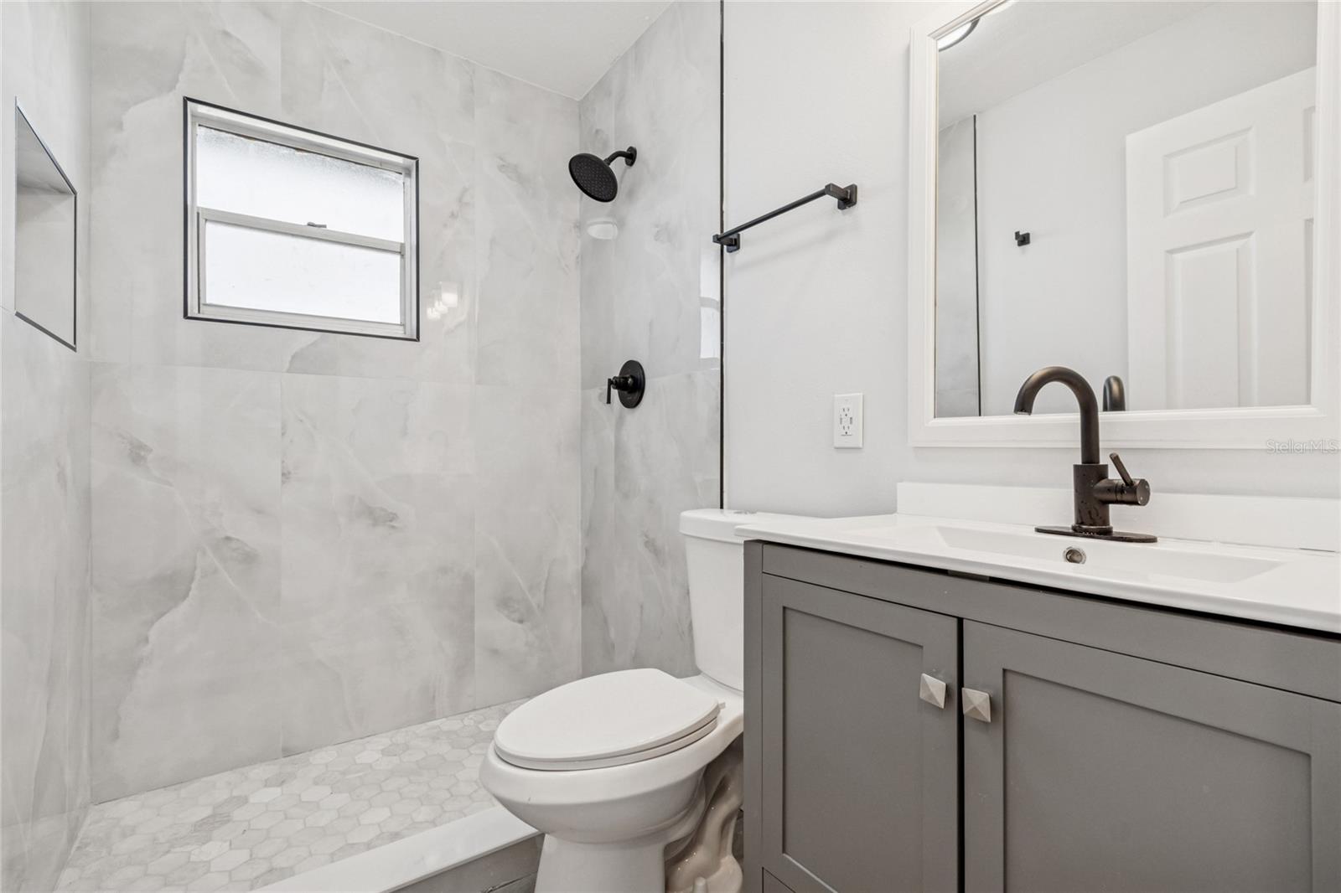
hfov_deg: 100.4
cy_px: 446
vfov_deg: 77.3
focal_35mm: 15
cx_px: 670
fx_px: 559
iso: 640
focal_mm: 10
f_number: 7.1
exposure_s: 1/100
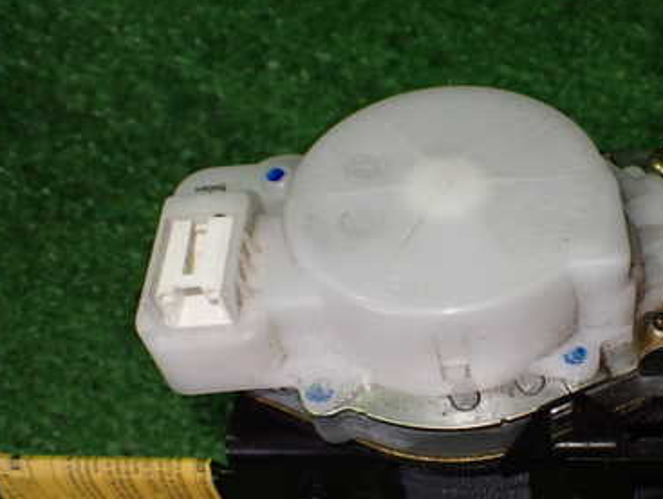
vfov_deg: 29.6
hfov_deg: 37.6
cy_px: 313
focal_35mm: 49
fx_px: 939
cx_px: 522
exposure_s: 1/125
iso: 500
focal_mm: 5.4
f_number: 2.3
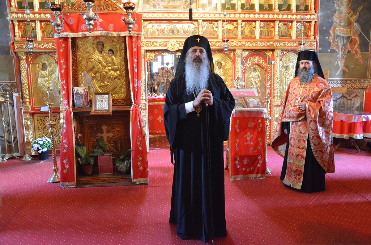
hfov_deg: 67.5
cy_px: 122
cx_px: 186
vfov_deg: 47.7
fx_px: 278
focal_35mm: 27
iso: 6400
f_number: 4
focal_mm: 18
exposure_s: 1/60
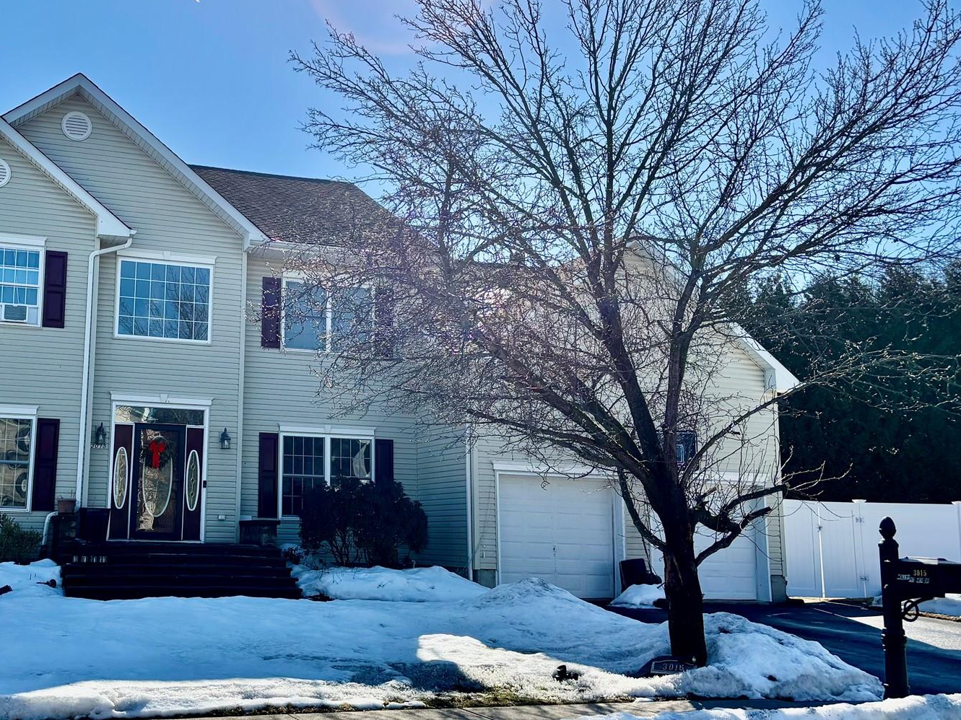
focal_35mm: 40
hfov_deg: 45.5
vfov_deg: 36.0
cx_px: 264
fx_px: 1110
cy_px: 354
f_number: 1.6
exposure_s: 1/4854
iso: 50
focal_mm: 5.96
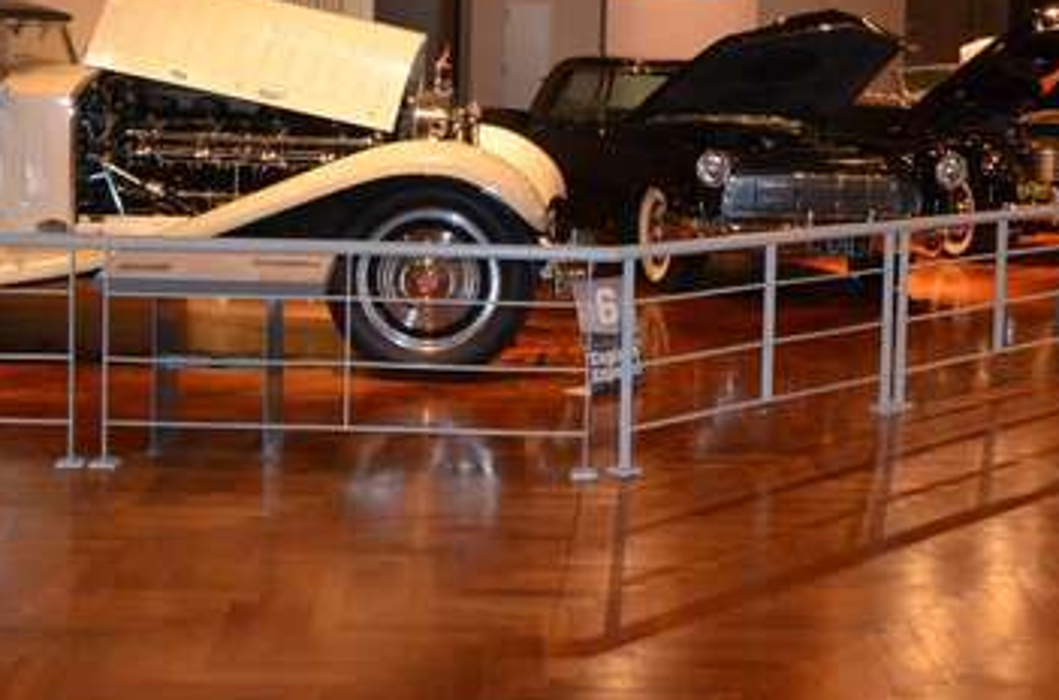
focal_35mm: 58
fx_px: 1706
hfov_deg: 34.5
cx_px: 549
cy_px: 133
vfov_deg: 22.8
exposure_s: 1/60
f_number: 5
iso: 1000
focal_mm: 17
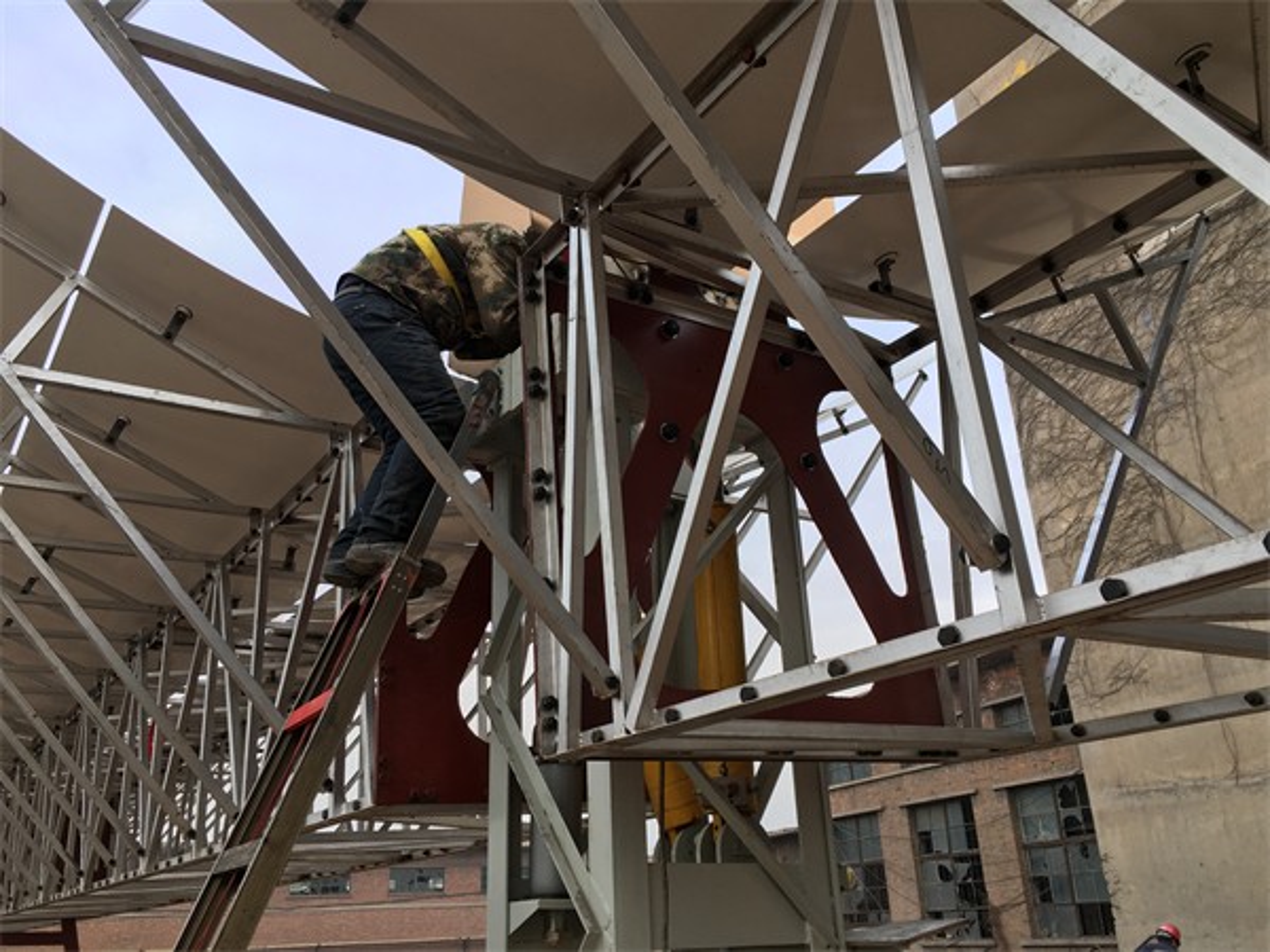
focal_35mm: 29
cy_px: 476
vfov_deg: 48.2
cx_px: 635
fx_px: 1064
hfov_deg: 61.7
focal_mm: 4.15
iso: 25
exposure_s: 1/164
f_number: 2.2
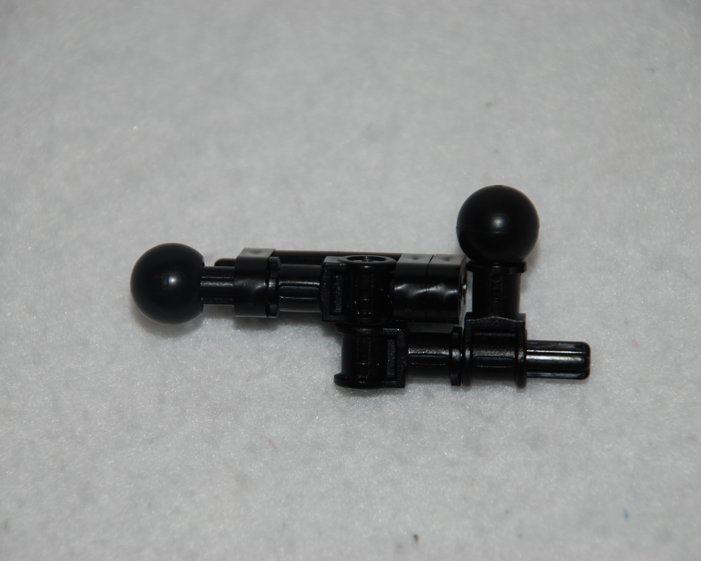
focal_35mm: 229
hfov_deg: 8.5
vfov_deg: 6.8
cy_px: 279
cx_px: 360
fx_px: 4742
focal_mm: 135
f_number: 5.6
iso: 100
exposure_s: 1/60
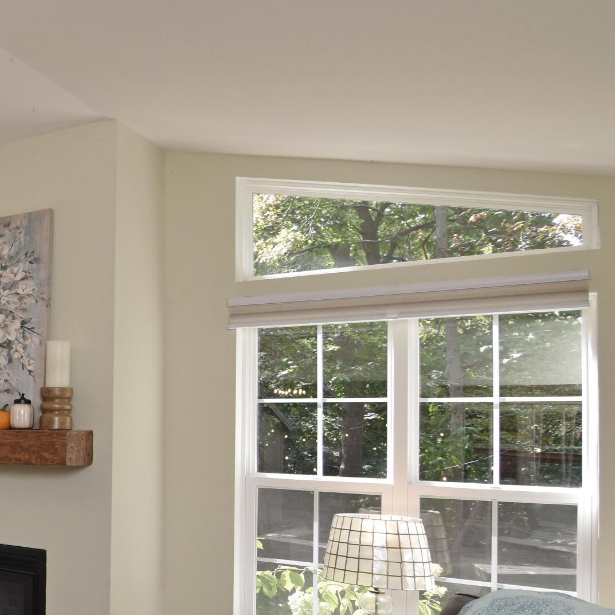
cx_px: -232
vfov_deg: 42.2
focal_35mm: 39
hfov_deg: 30.7
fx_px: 788
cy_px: 400
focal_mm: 11
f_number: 5
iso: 280
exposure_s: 1/200
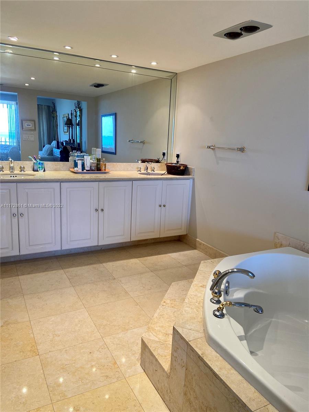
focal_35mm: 26
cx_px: 154
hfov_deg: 53.1
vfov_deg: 67.3
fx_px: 309
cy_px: 206
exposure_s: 1/60
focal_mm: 4.25
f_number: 1.8
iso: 64
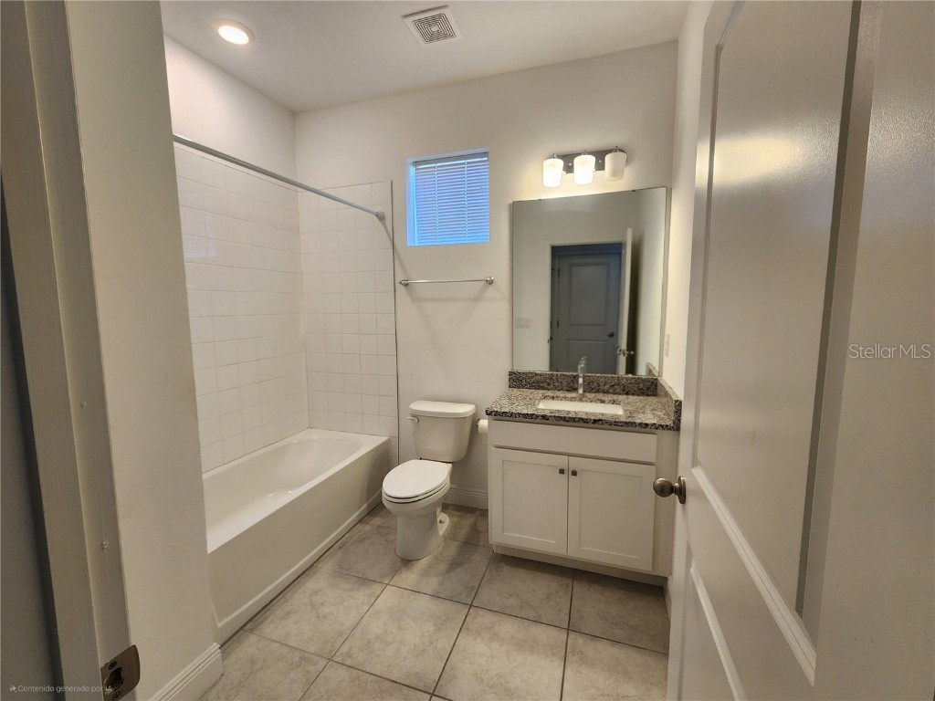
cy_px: 350
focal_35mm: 13
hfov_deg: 106.2
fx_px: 351
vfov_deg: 89.9
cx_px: 468
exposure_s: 1/60.2
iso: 100
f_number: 2.2
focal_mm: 2.2
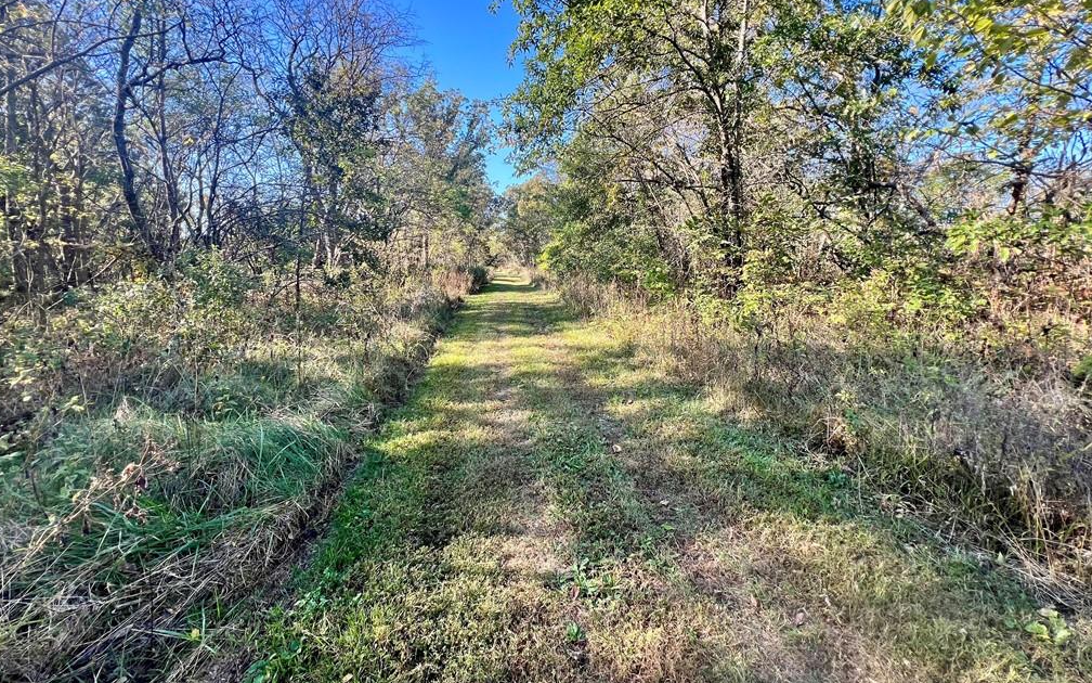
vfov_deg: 78.4
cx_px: 546
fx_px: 417
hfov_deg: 105.3
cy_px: 305
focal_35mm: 14
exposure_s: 1/172
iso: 32
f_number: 1.8
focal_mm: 1.57
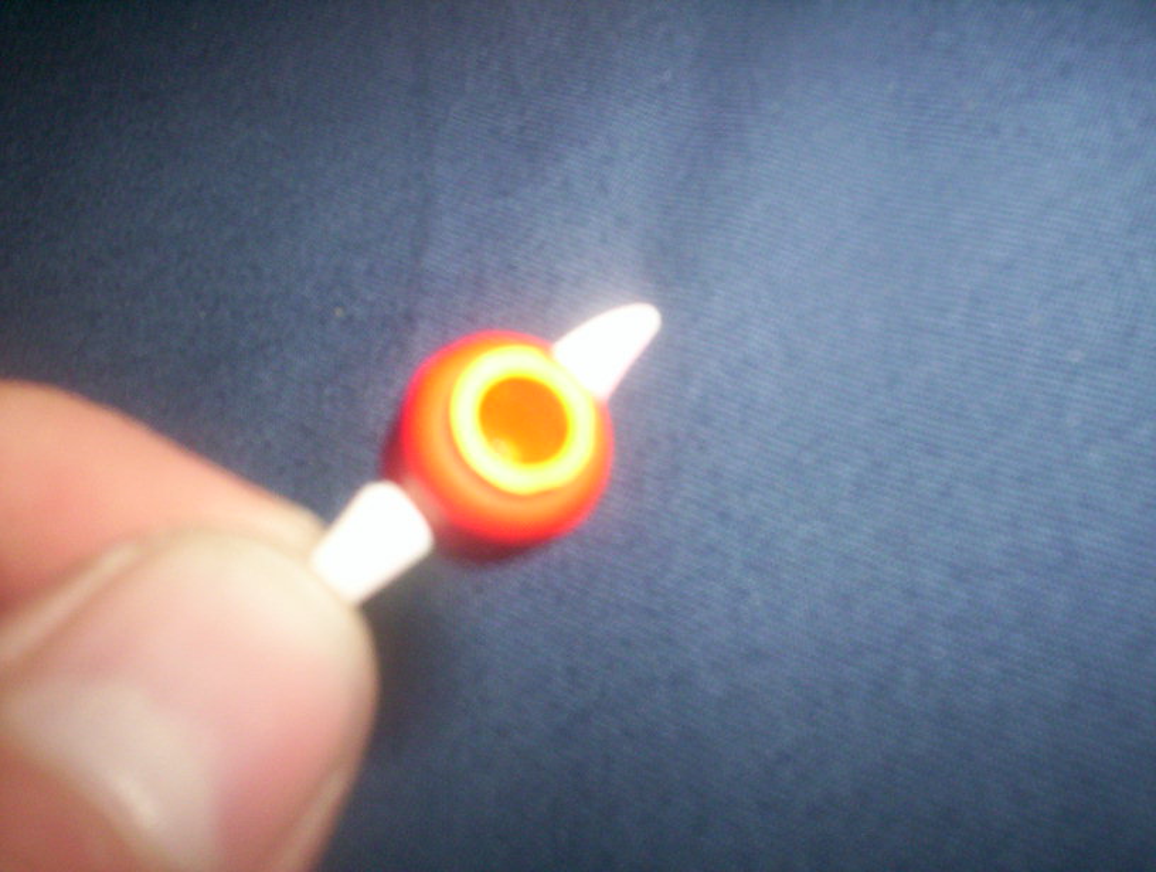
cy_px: 436
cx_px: 578
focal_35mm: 38
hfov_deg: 48.9
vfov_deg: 37.9
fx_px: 1272
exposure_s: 1/60
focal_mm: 4.99
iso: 140
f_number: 4.5
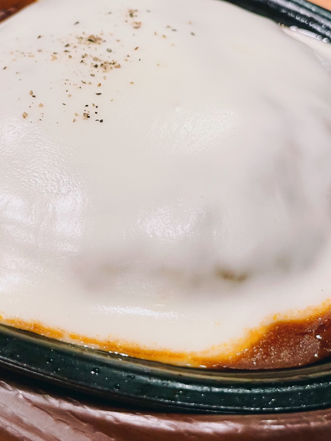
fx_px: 650
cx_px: 119
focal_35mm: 51
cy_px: 117
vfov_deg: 36.7
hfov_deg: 28.4
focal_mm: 4.2
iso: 80
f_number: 1.6
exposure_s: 1/50
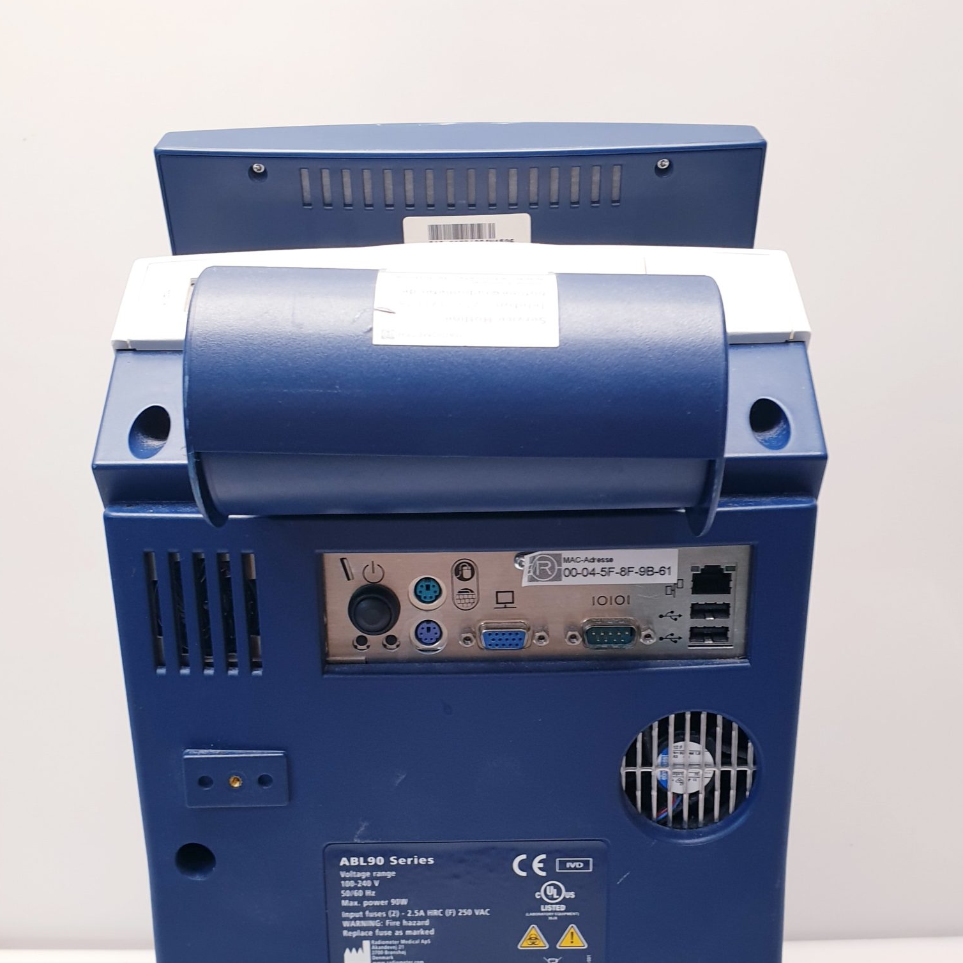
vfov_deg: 42.6
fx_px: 1227
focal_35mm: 39
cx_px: 503
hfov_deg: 42.8
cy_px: 588
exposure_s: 1/50
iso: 100
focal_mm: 4.3
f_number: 2.4
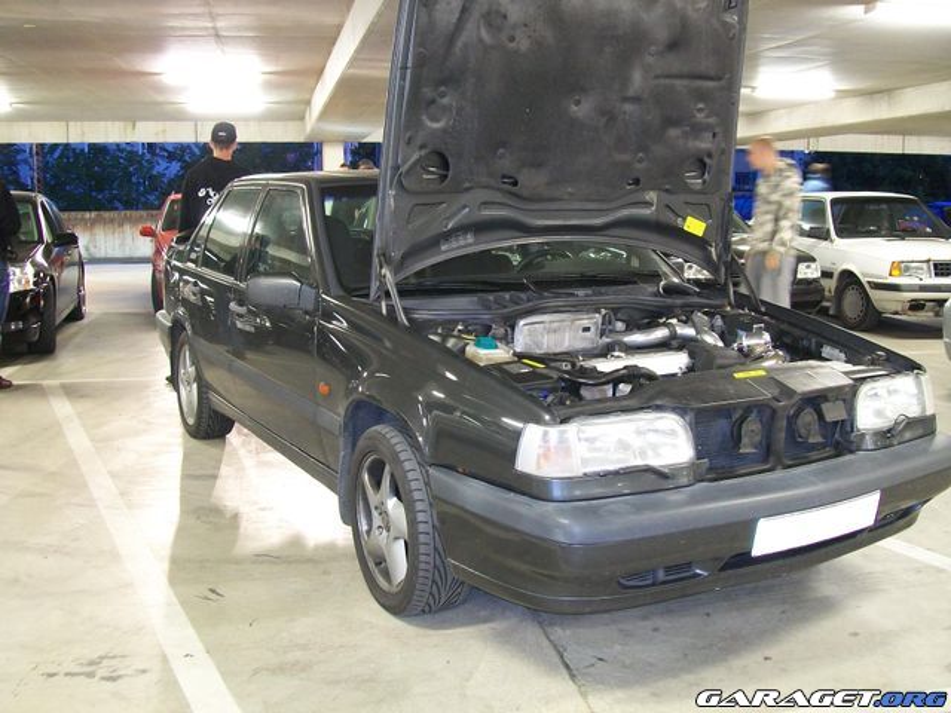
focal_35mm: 36
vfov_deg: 39.7
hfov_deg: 51.4
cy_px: 356
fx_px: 989
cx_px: 476
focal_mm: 6
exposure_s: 1/4
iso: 160
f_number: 2.7
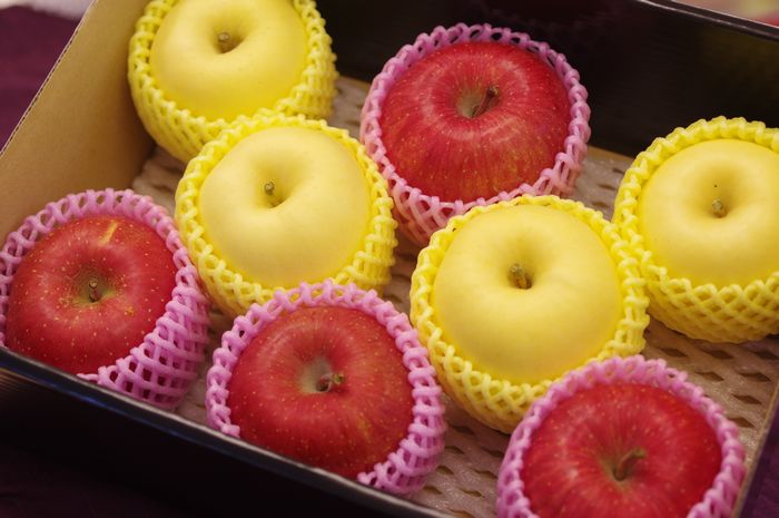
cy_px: 259
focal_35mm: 75
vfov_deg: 18.1
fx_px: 1621
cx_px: 390
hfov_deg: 27.0
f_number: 2.8
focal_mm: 50
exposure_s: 1/100
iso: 400
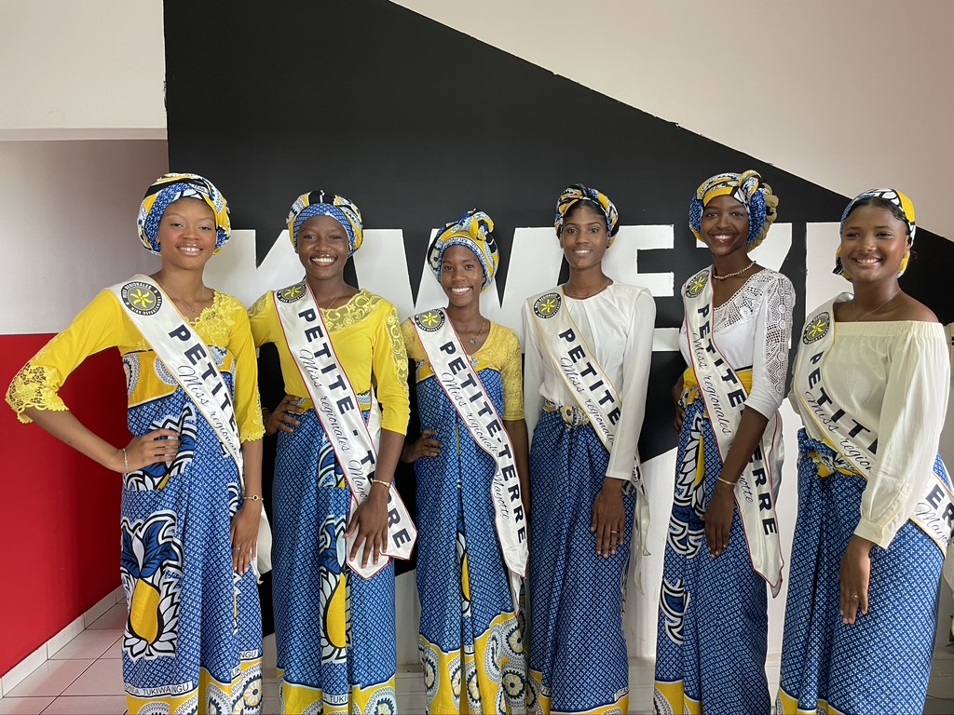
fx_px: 717
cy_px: 358
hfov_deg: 67.3
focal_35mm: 26
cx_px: 477
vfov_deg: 53.1
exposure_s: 1/50
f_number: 1.6
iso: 100
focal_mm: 4.2
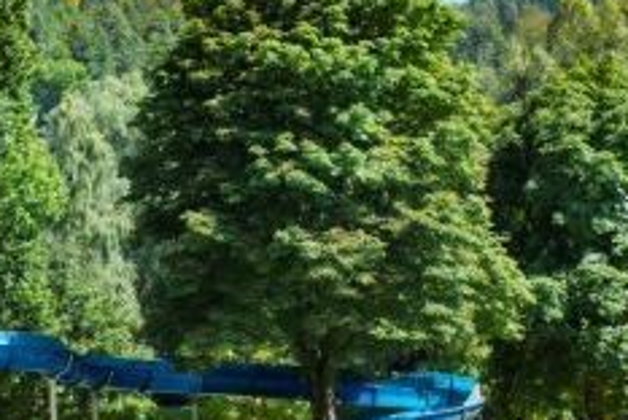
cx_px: 224
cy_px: 343
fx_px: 1677
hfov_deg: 21.2
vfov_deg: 14.2
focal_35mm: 96
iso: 100
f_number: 7.1
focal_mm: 50
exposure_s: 1/200
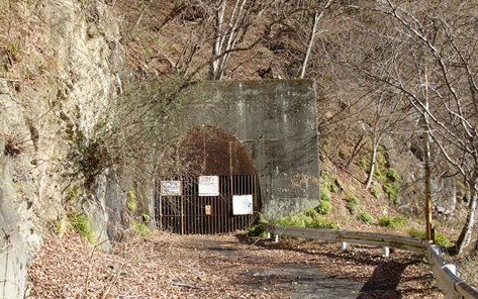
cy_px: 174
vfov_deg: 29.8
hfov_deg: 46.2
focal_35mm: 43
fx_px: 560
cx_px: 237
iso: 100
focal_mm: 7.3
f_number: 4
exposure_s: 1/320
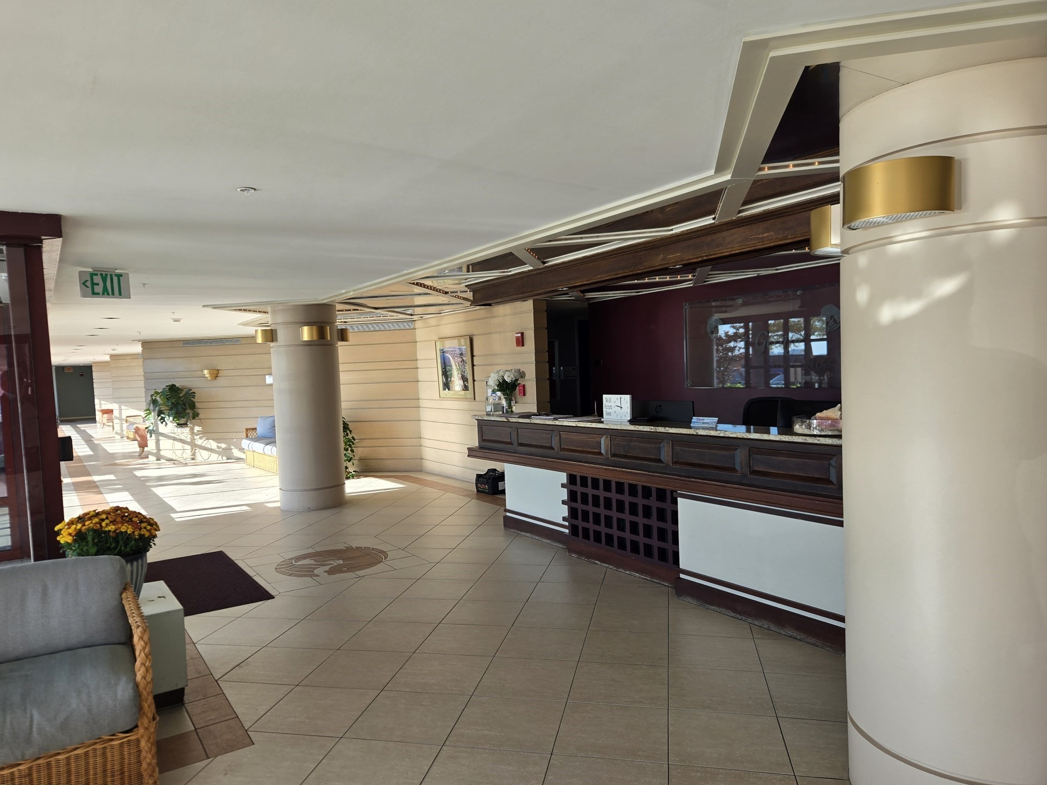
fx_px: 726
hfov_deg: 71.6
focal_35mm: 24
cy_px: 405
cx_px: 506
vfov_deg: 56.8
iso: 25
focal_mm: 5.4
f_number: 1.8
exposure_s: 1/207
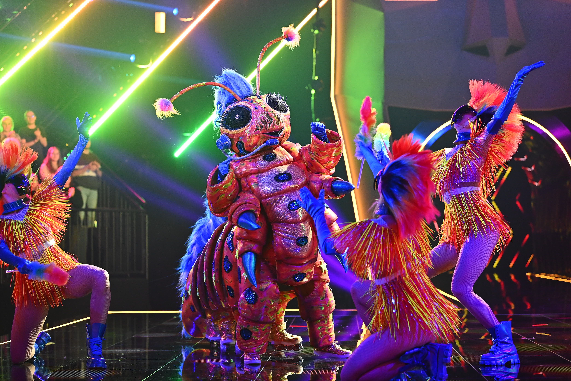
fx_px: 1110
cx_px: 286
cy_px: 190
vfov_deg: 19.5
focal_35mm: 70
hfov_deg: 28.8
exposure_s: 1/500
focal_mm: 70
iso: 3200
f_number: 2.8
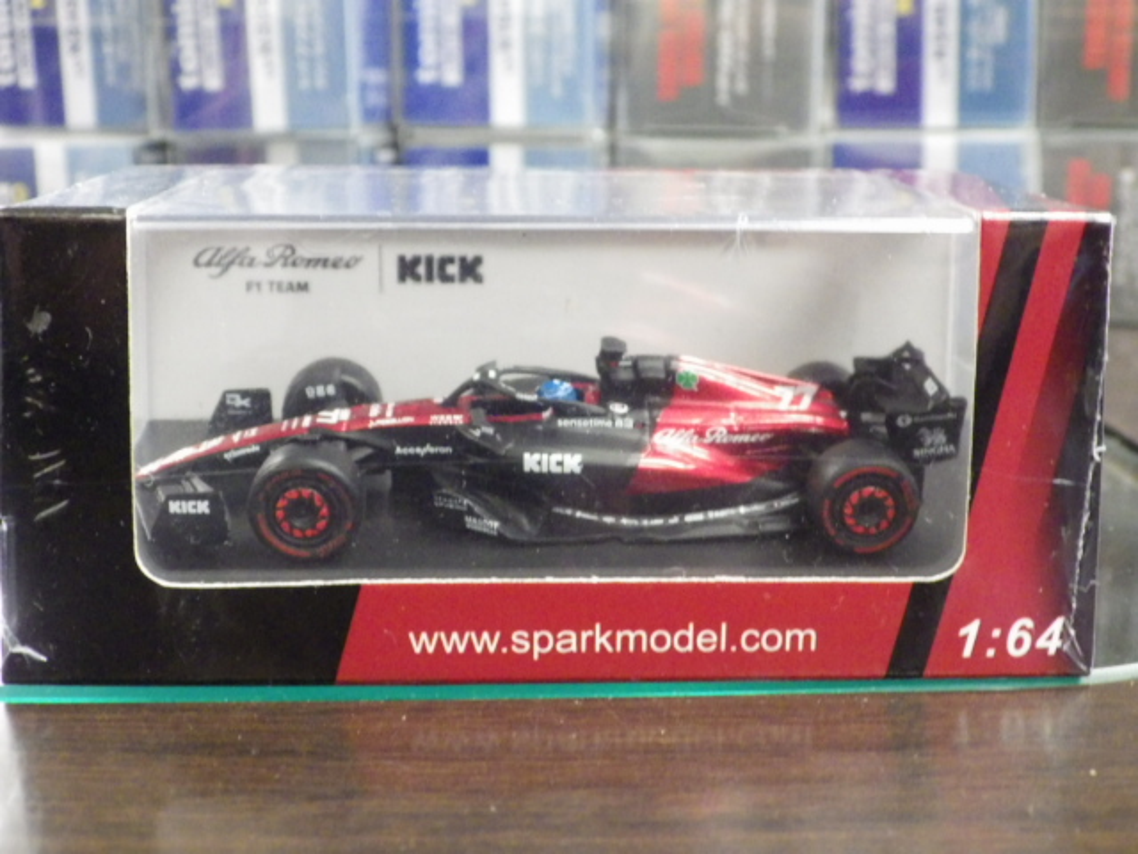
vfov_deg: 29.1
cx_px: 569
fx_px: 1644
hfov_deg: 38.2
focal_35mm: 50
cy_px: 427
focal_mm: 9
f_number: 3.8
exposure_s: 1/25
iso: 1250
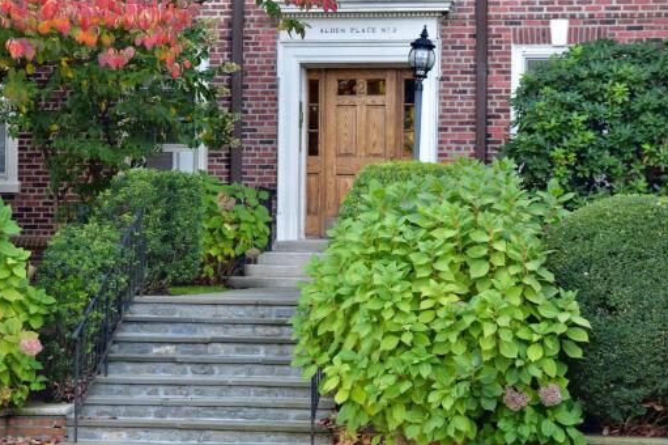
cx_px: 286
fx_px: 2040
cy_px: 186
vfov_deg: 12.4
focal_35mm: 110
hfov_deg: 18.6
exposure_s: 1/100
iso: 400
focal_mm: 52
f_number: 5.6
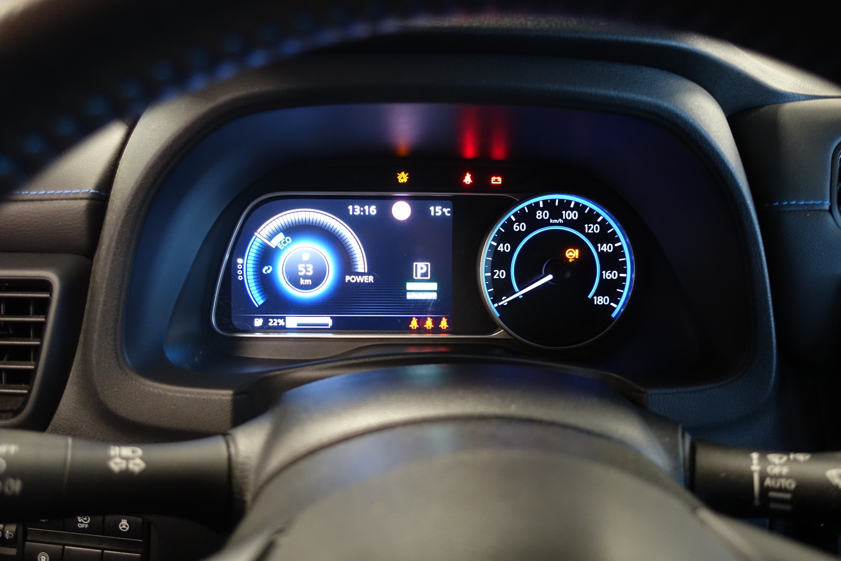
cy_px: 280
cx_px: 420
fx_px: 561
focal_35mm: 24
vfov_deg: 53.1
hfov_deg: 73.7
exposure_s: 1/30
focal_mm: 8.8
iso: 800
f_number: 1.8
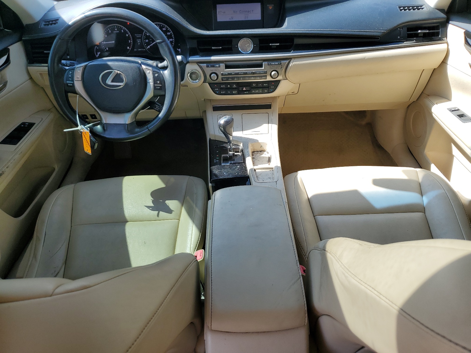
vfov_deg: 53.1
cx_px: 236
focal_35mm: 26
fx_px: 354
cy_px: 176
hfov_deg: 67.3
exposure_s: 1/625
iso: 50
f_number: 1.5
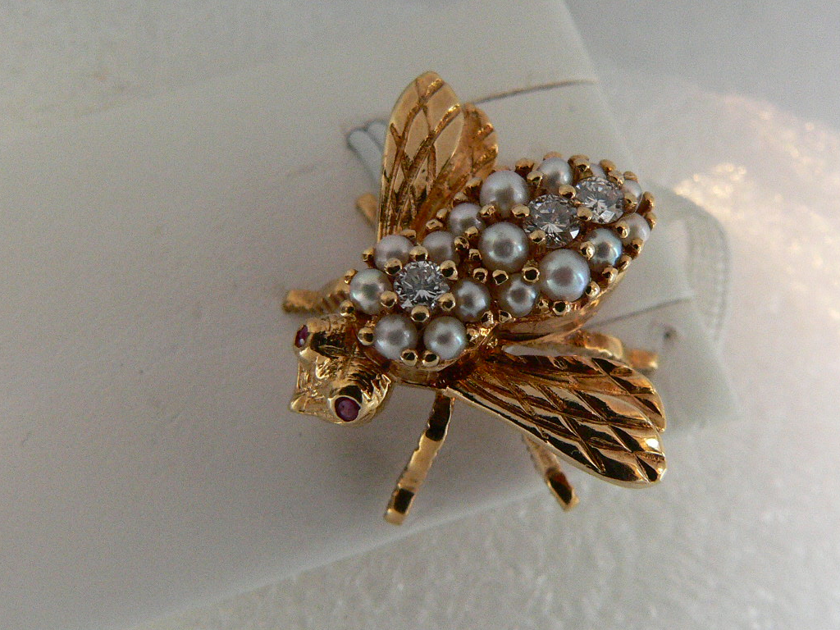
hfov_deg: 41.9
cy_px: 363
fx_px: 1092
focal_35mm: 45
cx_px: 508
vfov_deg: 32.1
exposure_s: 1/30
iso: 400
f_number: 4
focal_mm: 6
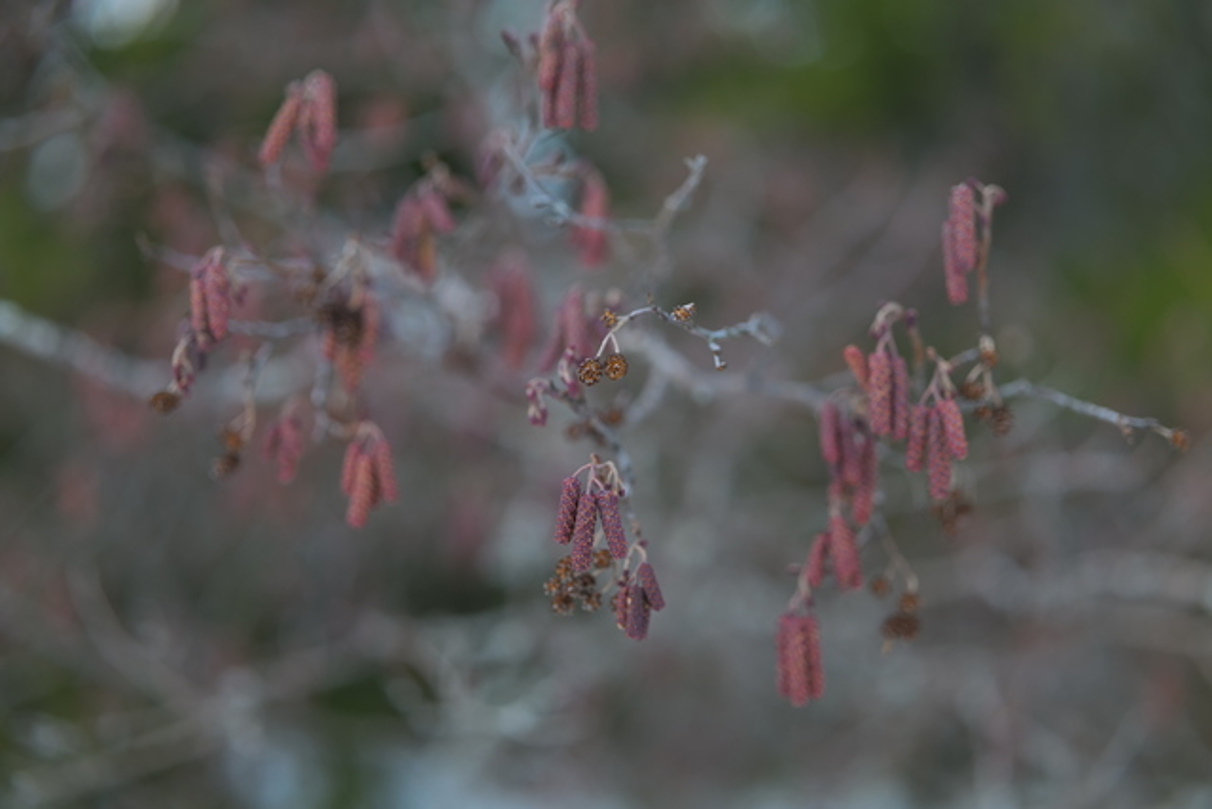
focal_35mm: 50
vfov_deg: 27.0
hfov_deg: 39.6
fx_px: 1684
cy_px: 404
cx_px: 606
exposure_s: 1/1600
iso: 100
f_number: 1.4
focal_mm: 50
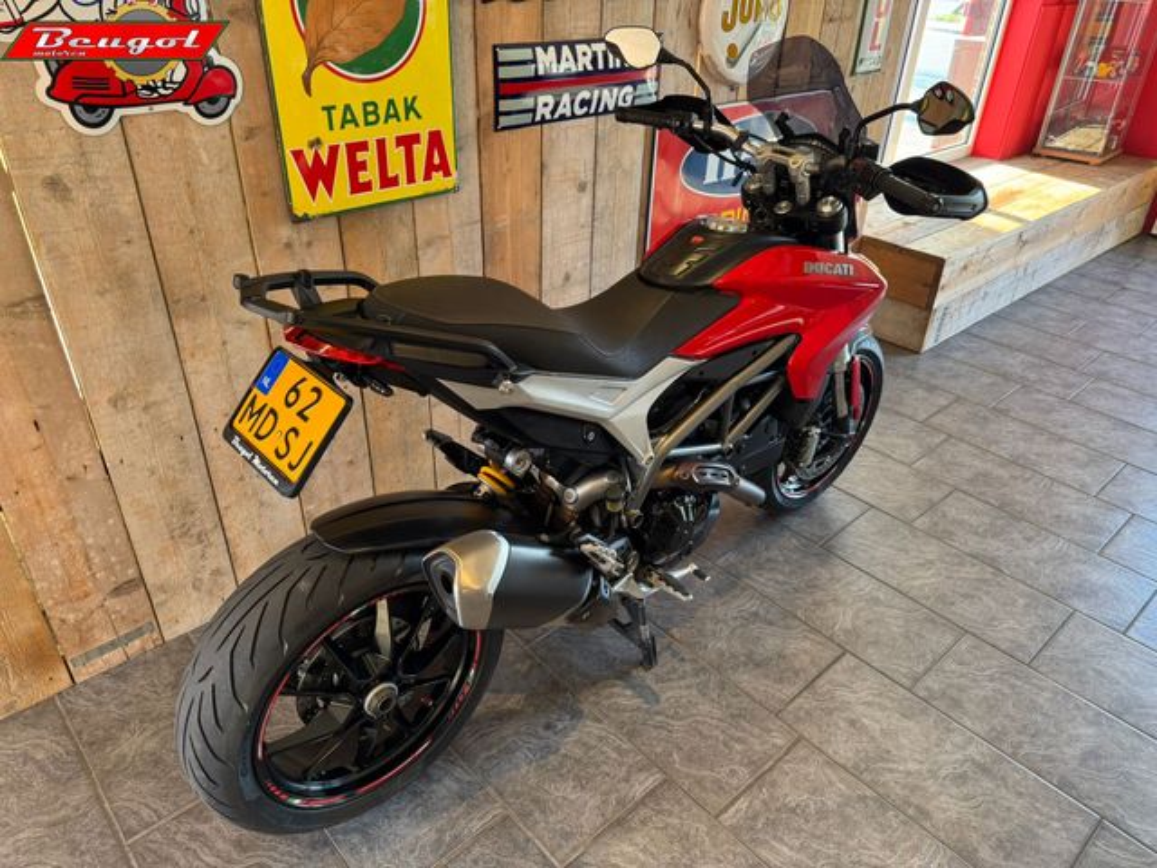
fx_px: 802
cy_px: 434
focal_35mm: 24
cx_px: 578
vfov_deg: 56.8
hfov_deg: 71.6
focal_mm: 6.76
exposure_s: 1/50
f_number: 1.78
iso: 125
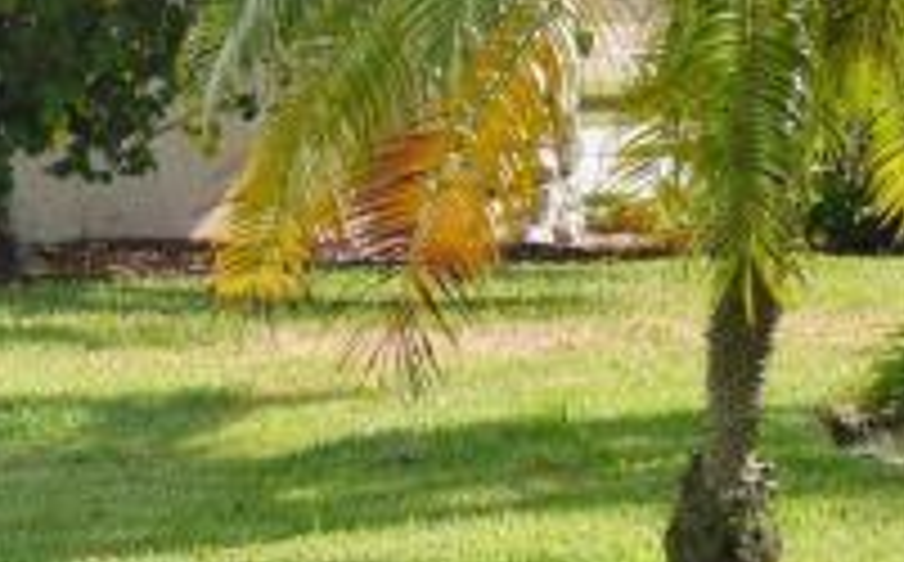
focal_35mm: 192
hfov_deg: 10.2
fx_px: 4724
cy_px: -207
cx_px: -810
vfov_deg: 6.7
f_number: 10
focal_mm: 28
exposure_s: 1/400
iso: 200
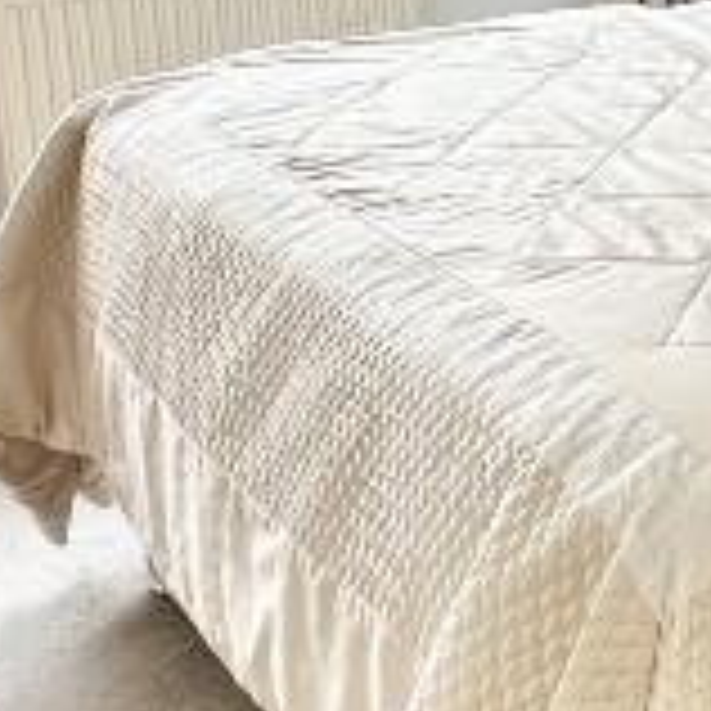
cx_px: 1012
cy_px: -27
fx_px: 1859
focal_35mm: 80
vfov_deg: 20.8
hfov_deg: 19.4
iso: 40
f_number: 2.2
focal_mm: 2.22
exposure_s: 1/126
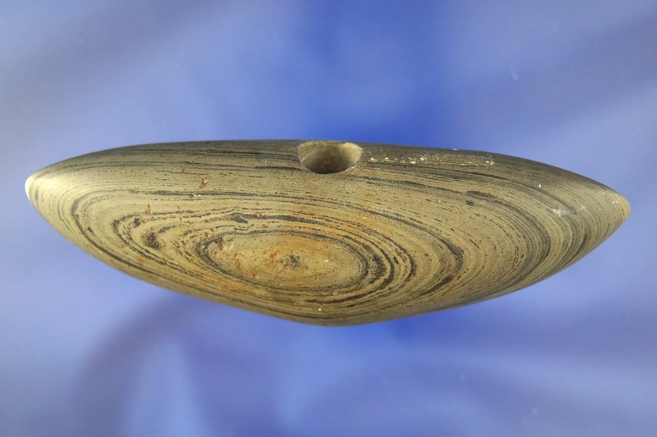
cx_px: 328
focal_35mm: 60
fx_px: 1094
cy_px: 218
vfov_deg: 22.6
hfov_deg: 33.4
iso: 1600
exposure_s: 1/80
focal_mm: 40
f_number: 5.6
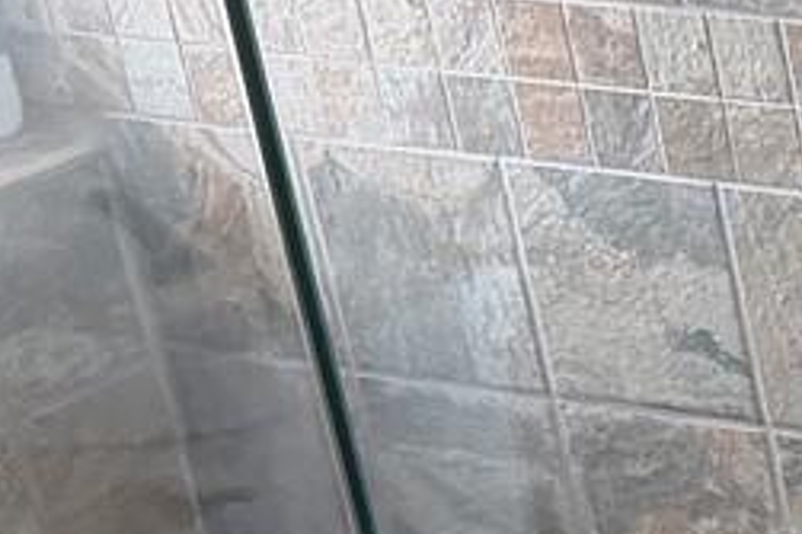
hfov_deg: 11.1
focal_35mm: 159
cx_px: 1863
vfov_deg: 8.4
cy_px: 812
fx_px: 3540
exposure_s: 1/128
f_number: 1.78
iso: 200
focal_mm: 6.76
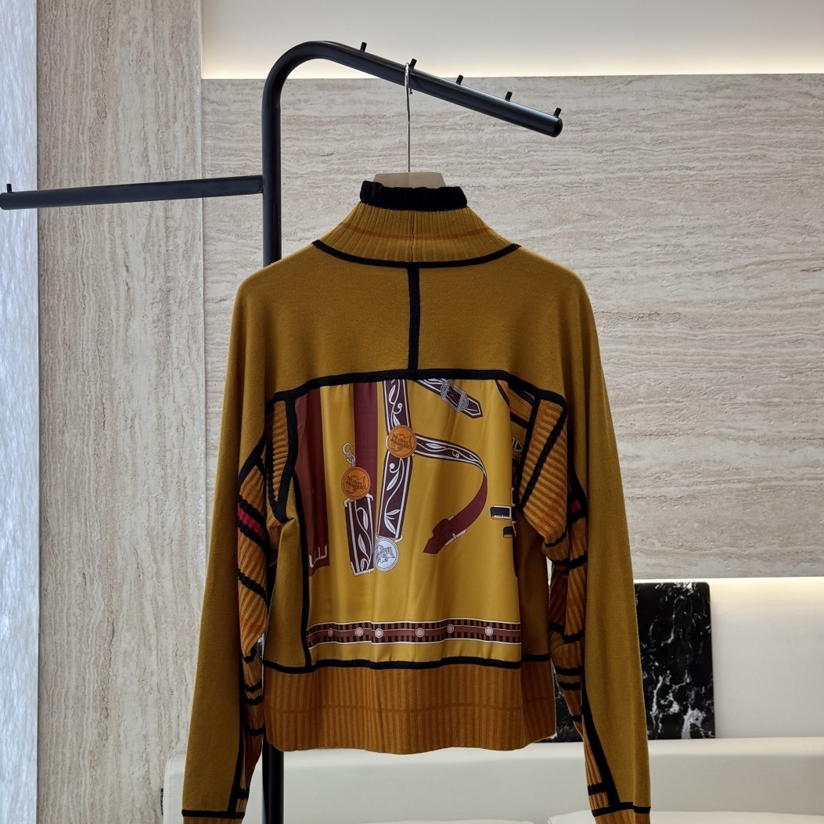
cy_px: 517
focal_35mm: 29
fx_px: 781
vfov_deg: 55.0
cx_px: 405
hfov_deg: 55.6
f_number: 1.78
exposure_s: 1/190
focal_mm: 6.76
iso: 64
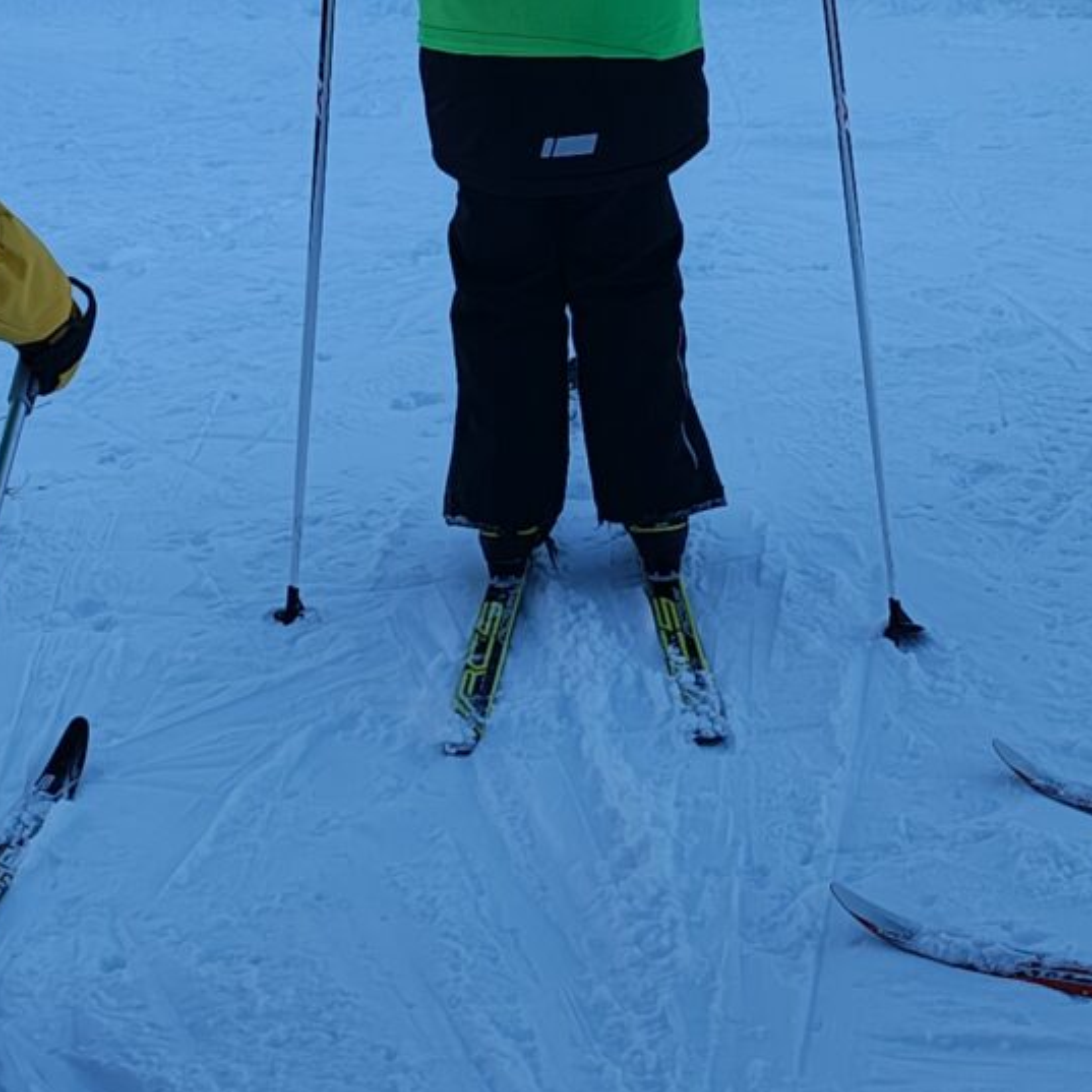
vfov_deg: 17.6
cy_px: 31
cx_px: 1145
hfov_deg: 17.4
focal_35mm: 97
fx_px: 3462
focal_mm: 6.57
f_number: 1.6
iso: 100
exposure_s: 1/720
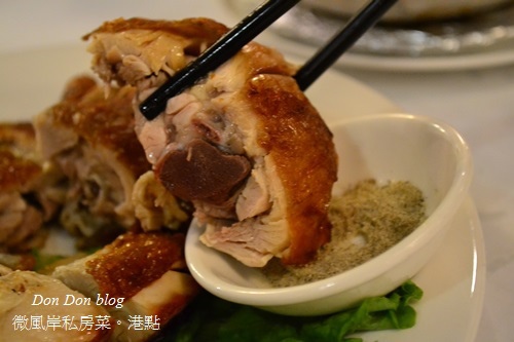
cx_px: 257
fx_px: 1113
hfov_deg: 26.0
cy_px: 171
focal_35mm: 78
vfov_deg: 17.5
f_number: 5.6
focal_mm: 52
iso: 3200
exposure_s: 1/15
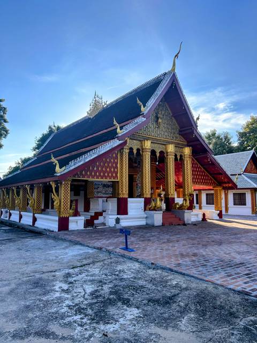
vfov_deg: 67.3
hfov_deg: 53.1
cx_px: 128
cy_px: 172
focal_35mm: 26
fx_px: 257
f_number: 1.5
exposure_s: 1/3460
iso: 50
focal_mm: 5.7
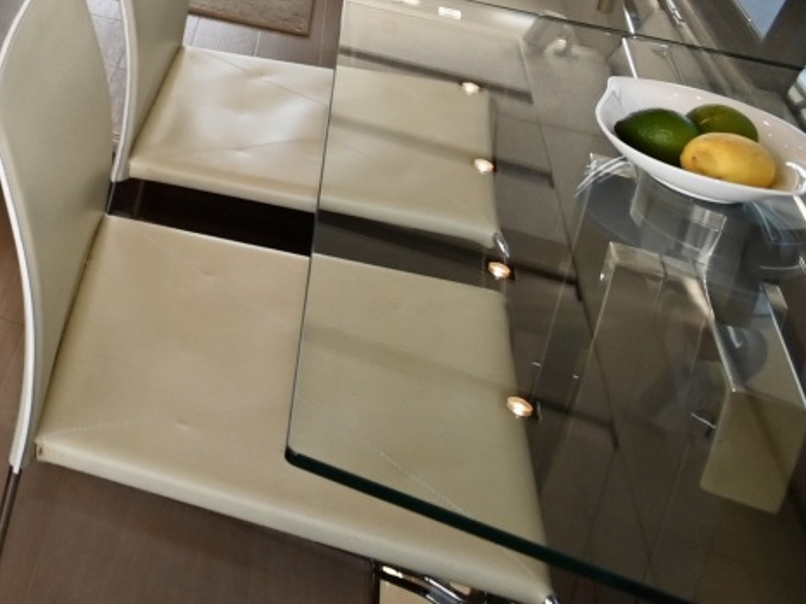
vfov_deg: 25.0
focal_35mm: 50
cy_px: -193
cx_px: -411
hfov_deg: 26.8
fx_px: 1164
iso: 400
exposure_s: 1/200
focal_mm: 10
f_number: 4.5
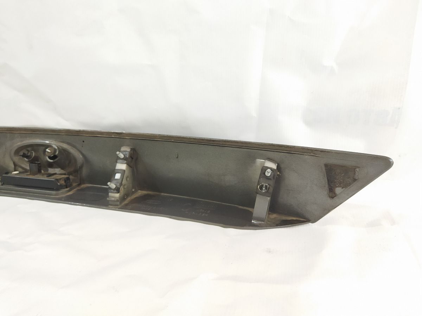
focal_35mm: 27
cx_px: 211
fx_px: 329
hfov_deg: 65.3
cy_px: 158
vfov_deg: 51.4
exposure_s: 1/50
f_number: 1.79
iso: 303
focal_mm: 4.71
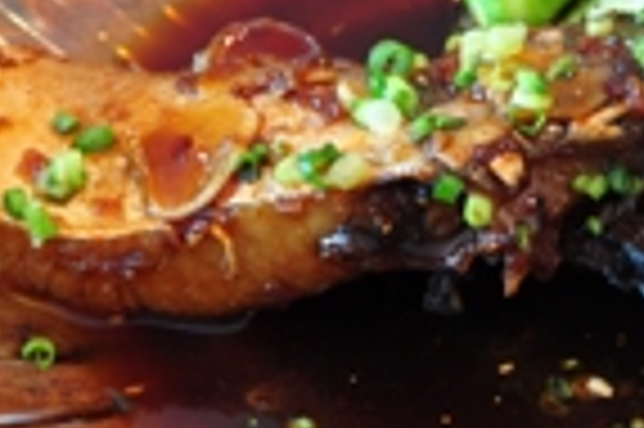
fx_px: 3355
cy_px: 133
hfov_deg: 11.0
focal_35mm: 188
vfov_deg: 7.3
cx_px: 423
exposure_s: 1/1.6
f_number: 4
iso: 200
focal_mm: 35
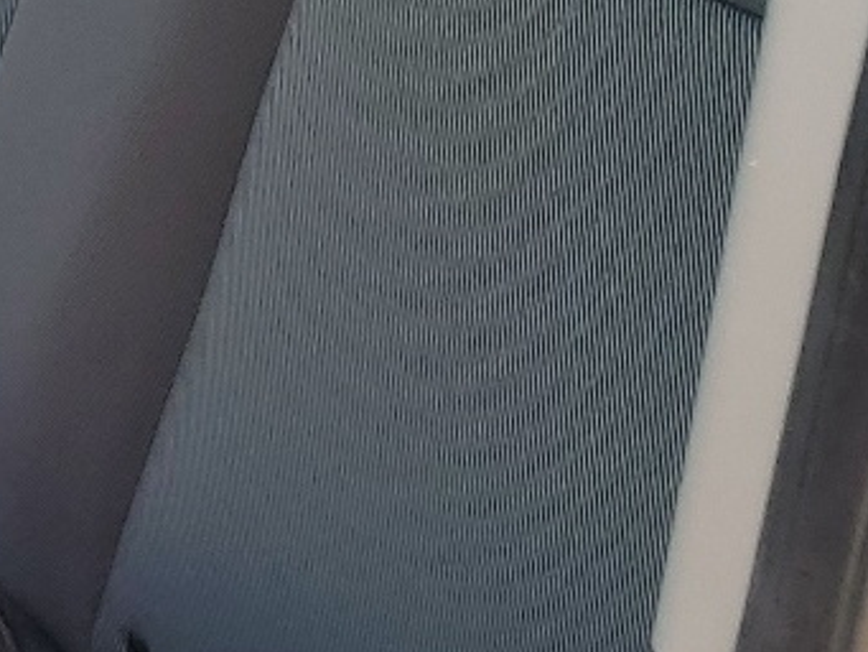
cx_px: -639
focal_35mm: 122
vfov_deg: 12.2
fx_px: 3060
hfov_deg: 14.4
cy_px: 331
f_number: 1.5
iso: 50
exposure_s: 1/385
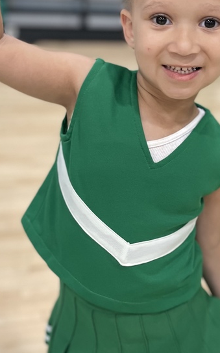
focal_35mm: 52
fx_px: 499
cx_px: 136
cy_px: 148
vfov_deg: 38.8
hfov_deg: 24.8
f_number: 1.6
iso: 125
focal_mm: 5.1
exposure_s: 1/63
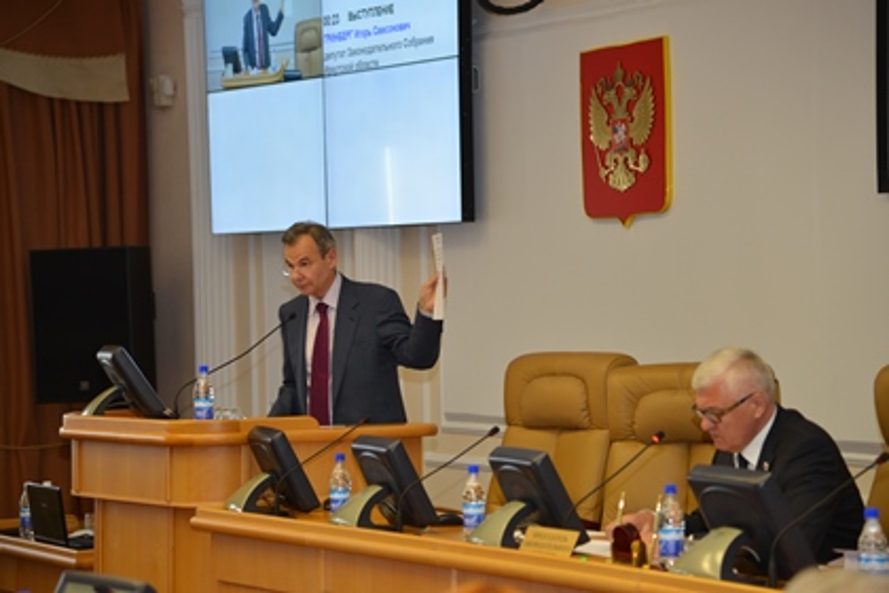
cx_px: 444
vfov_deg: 11.4
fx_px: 2963
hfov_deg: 17.1
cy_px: 296
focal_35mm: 120
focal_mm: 120
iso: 400
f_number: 4
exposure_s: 1/60
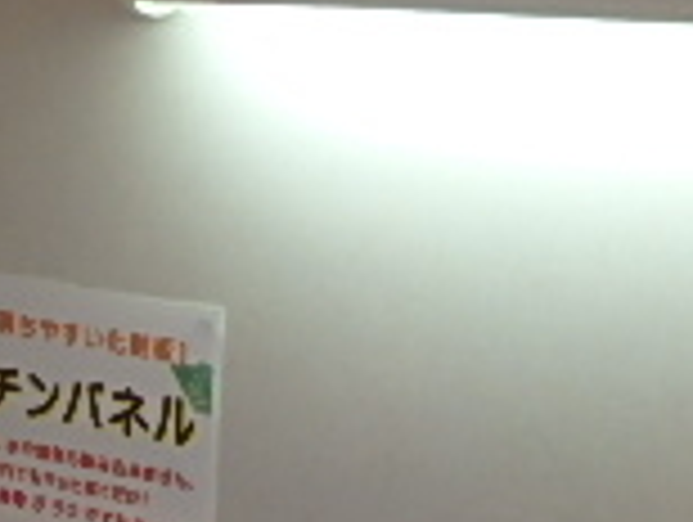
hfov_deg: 22.2
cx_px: 162
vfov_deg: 15.2
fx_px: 1744
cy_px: -360
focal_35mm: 87
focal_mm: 3.7
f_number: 3.5
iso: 200
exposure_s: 1/40
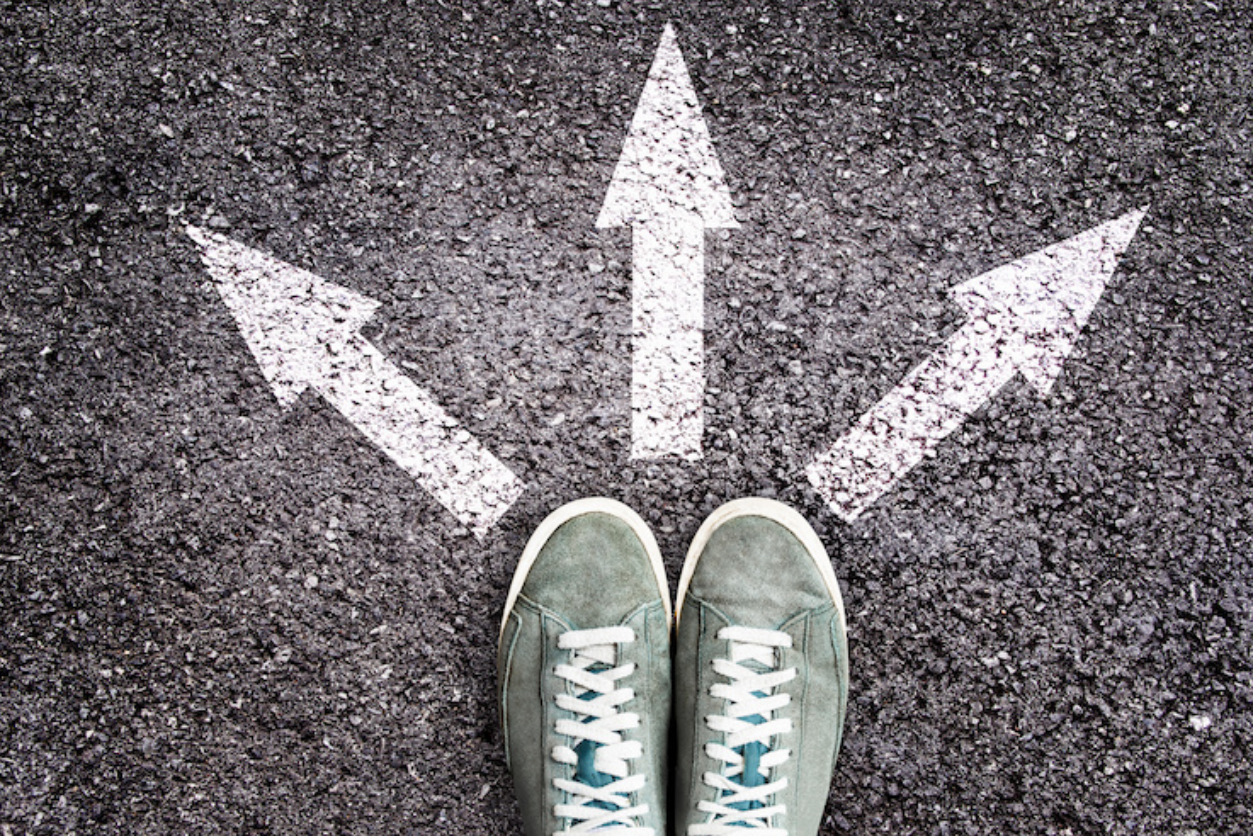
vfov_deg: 18.0
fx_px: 2646
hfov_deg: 26.6
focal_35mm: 76
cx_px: 668
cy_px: 411
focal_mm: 70
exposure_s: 1/30
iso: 100
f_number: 10
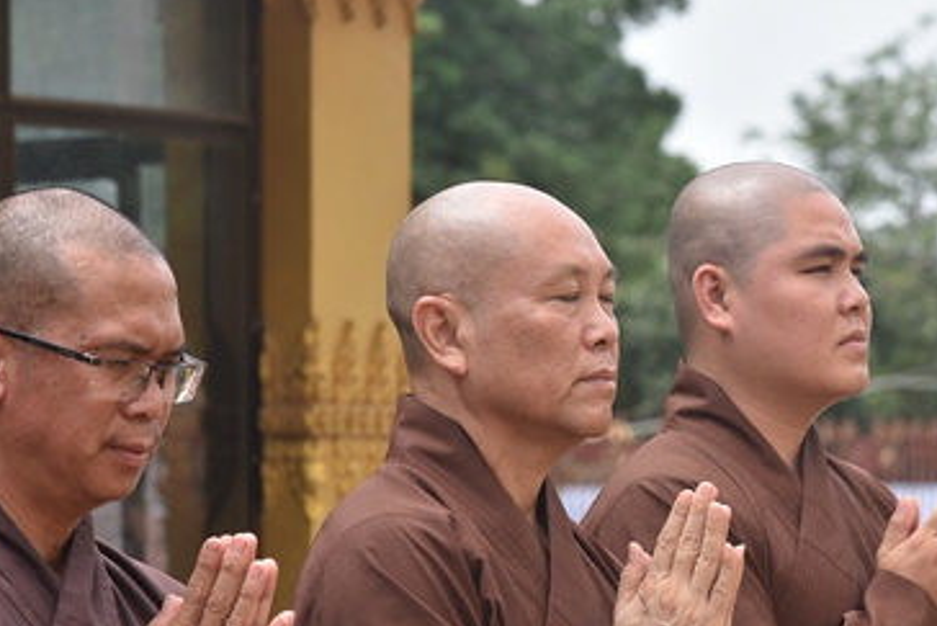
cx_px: 708
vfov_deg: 6.4
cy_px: 303
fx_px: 5572
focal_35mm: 214
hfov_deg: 9.6
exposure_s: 1/400
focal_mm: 120
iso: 200
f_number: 7.1
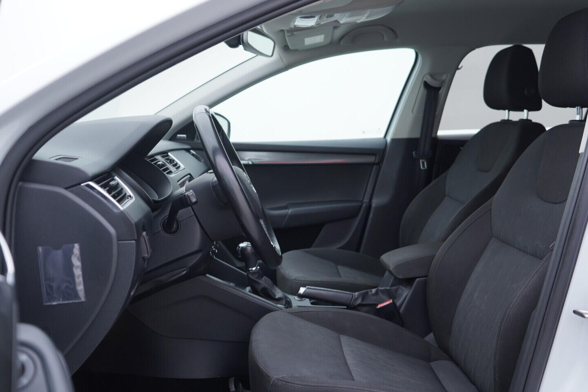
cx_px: 294
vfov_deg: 36.9
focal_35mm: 36
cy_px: 196
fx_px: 588
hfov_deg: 53.1
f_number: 3.2
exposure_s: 1/50
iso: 125
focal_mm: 24
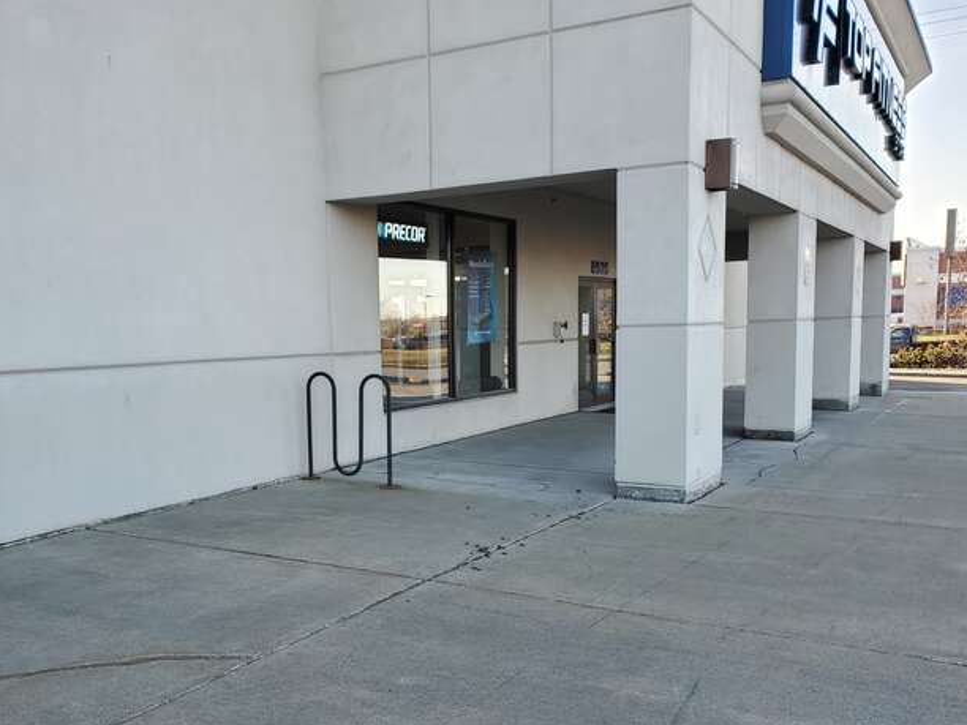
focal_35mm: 34
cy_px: 420
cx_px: 376
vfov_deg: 41.7
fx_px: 950
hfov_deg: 53.5
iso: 50
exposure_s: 1/161
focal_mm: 4.3
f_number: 2.4
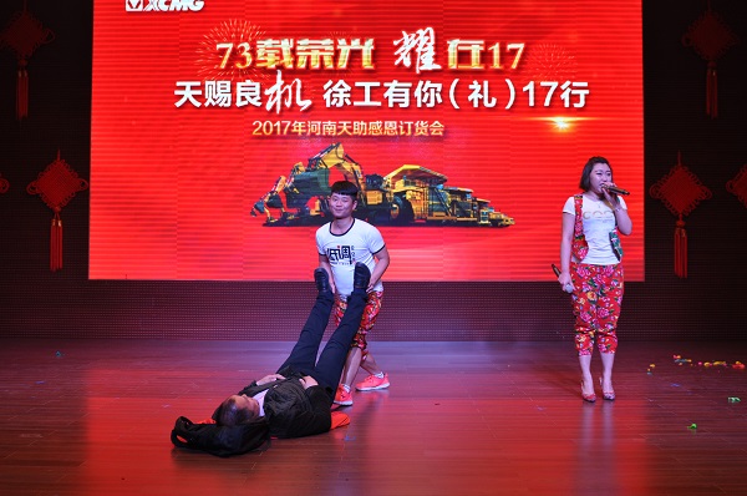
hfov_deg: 53.2
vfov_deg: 36.8
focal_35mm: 36
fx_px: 746
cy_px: 248
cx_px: 374
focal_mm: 24
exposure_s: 1/400
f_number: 2.8
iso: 400
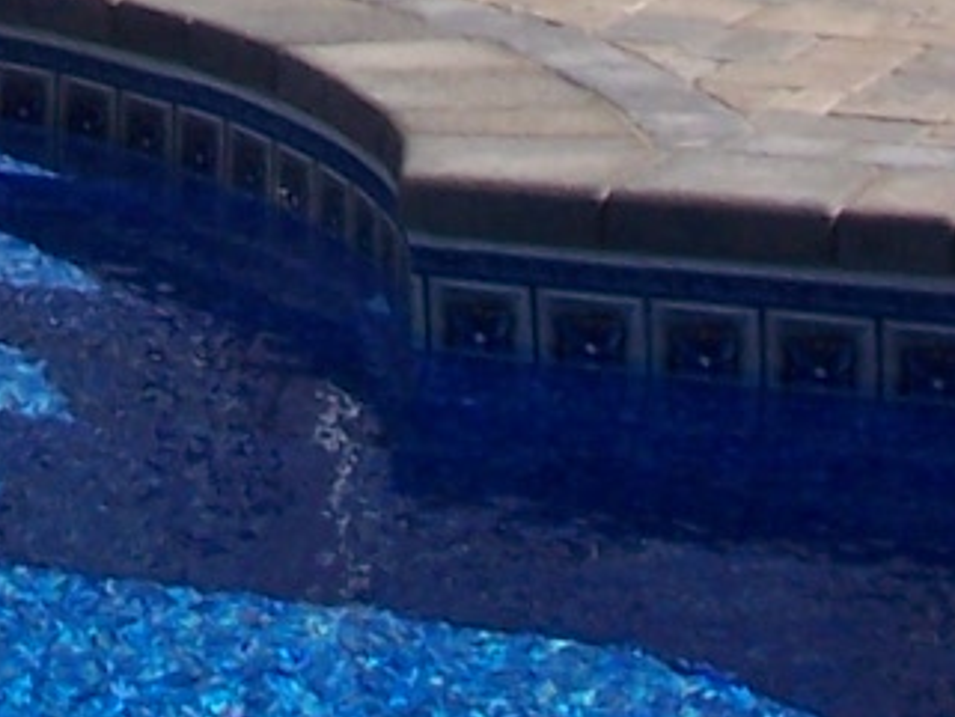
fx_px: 5409
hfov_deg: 10.1
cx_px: 280
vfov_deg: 7.2
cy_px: -884
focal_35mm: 196
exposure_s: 1/750
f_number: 5.6
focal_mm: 6.3
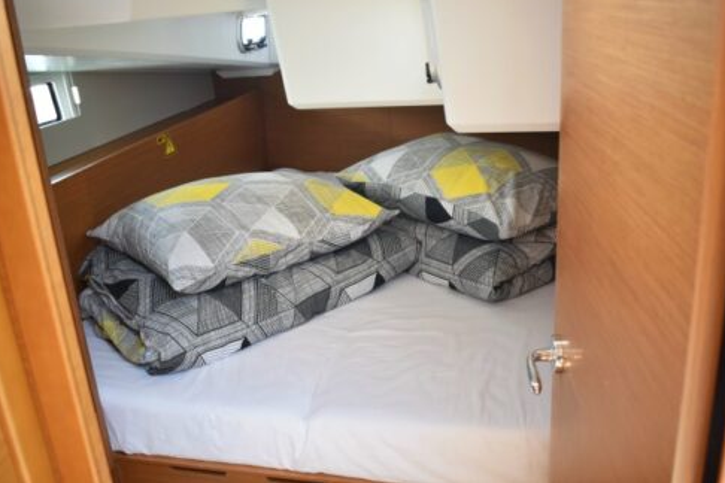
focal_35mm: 36
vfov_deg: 37.3
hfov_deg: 53.8
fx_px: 715
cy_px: 236
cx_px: 362
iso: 800
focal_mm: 23
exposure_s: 1/50
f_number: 3.8
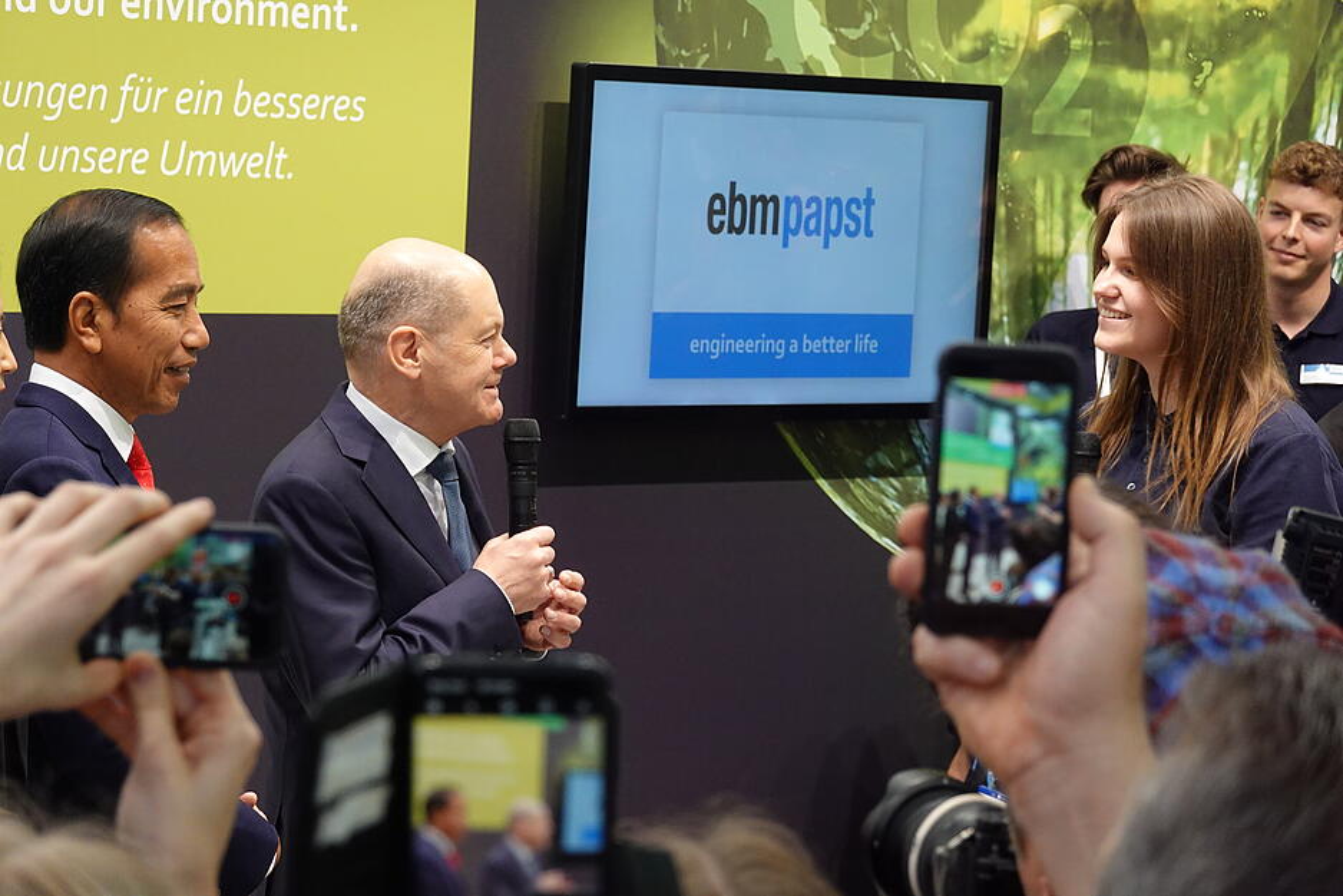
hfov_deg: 16.5
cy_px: 448
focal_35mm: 124
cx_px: 672
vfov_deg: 11.1
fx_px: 4626
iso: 800
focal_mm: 45.23
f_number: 4.5
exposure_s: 1/125
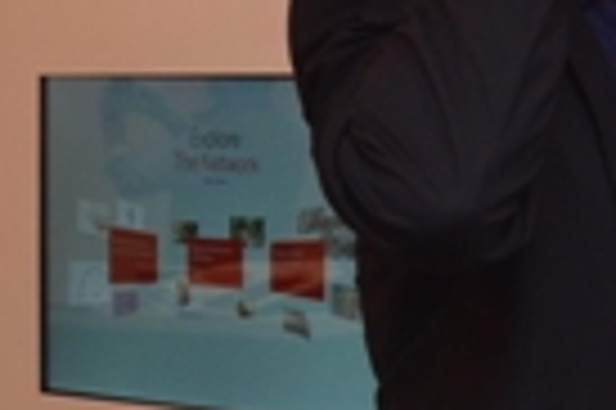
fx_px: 2700
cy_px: 171
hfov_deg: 11.2
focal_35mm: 158
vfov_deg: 8.7
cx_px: 1398
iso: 500
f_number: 4
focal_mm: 18
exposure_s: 1/160
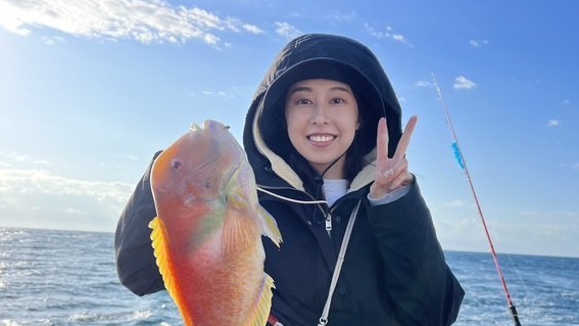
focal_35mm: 32
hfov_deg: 60.9
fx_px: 491
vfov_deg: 36.2
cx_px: 312
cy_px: 227
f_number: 1.5
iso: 50
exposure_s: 1/2632
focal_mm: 5.7
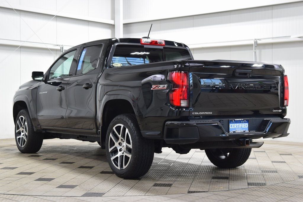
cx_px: 152
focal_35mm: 60
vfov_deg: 22.6
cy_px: 101
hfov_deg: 33.4
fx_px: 505
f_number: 6.3
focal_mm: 40
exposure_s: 1/15
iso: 720
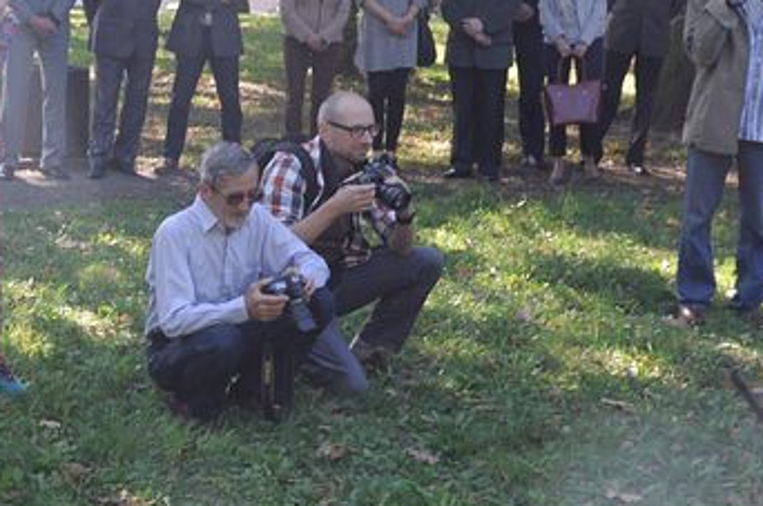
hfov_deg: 21.4
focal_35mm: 93
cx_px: 65
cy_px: 235
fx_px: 1973
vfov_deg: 14.6
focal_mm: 25
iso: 400
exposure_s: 1/160
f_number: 6.3
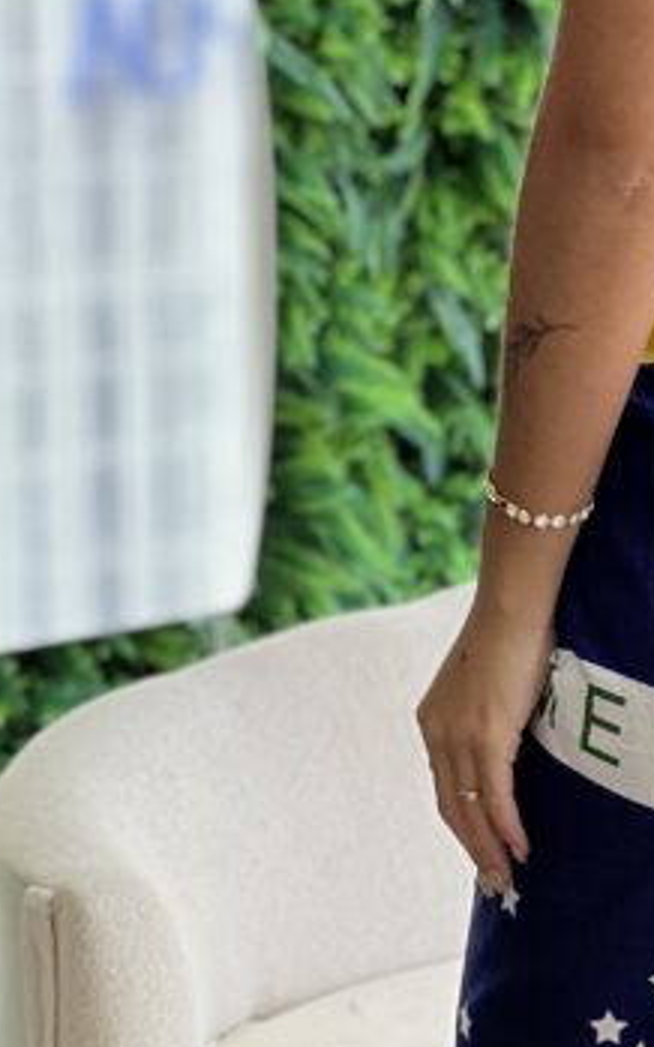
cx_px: 906
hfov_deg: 6.0
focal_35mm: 218
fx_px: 6219
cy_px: 304
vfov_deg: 9.6
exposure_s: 1/120
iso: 50
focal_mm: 9
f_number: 2.8
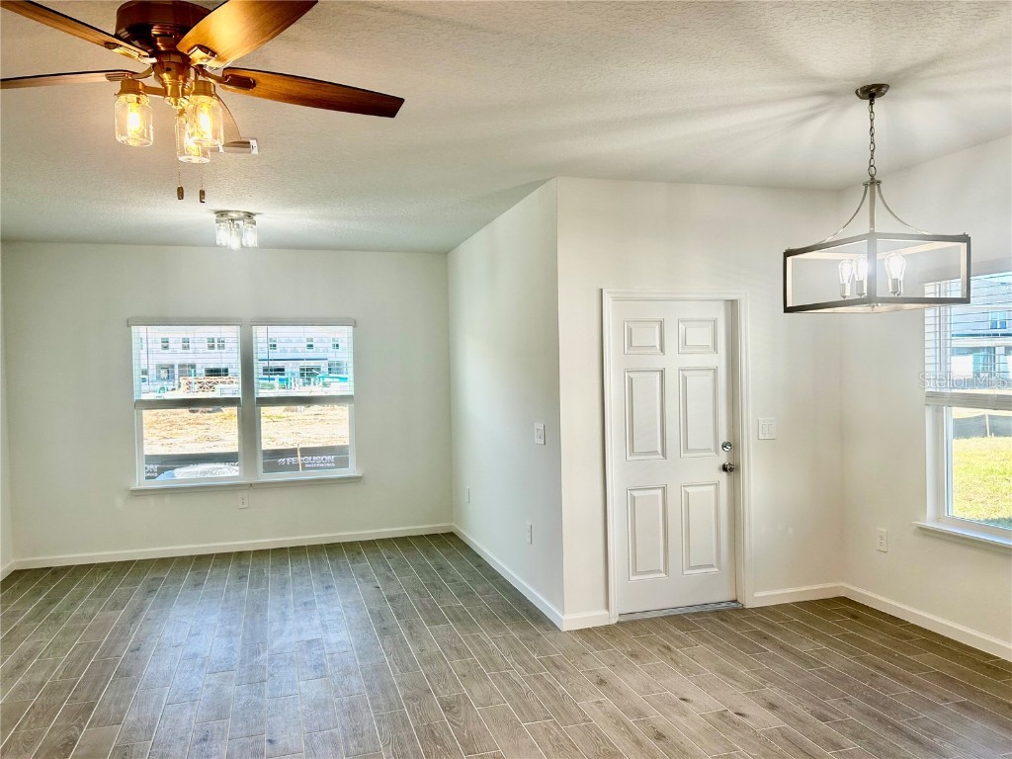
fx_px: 760
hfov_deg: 67.3
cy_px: 380
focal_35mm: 26
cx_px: 506
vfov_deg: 53.1
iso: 50
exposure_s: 1/215
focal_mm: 5.7
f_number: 1.5
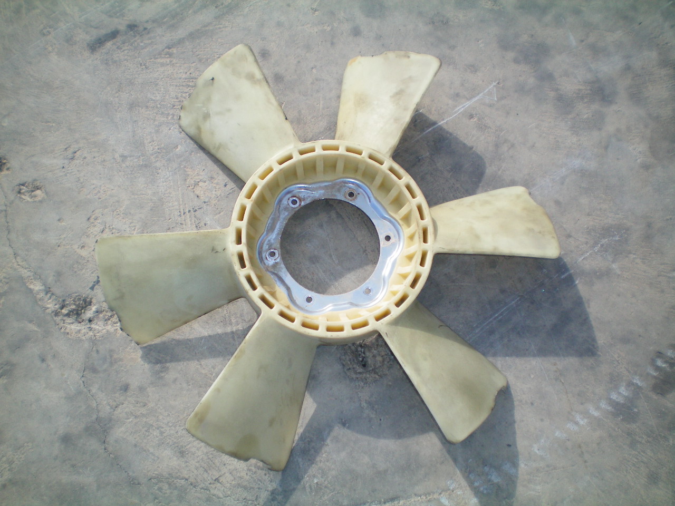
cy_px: 253
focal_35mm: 38
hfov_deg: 49.0
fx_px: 741
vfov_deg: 37.7
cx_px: 338
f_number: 3.1
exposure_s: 1/500
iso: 64
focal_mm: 6.3
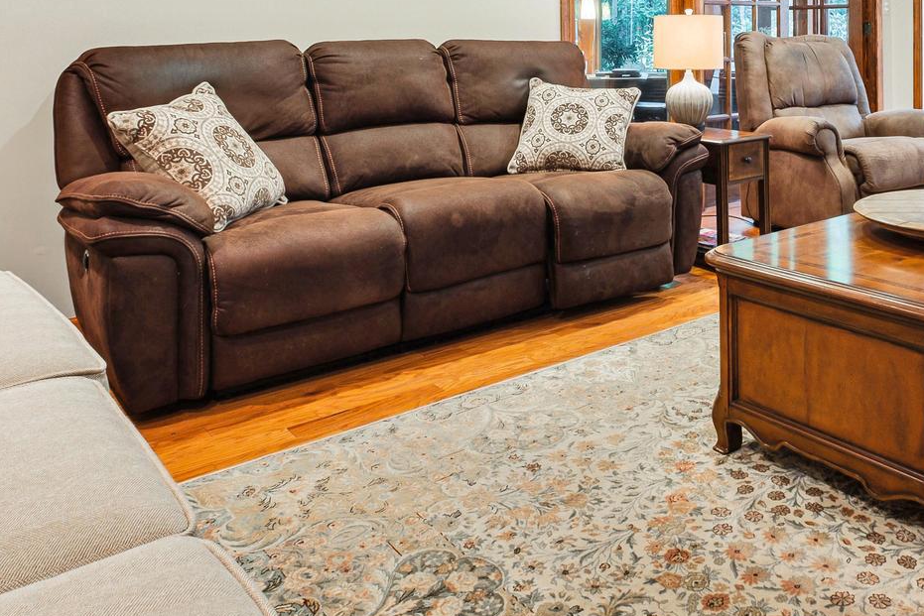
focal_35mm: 33
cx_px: 649
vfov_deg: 37.5
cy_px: 67
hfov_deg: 55.4
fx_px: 847
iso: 400
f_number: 9
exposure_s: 1/35
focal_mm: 10
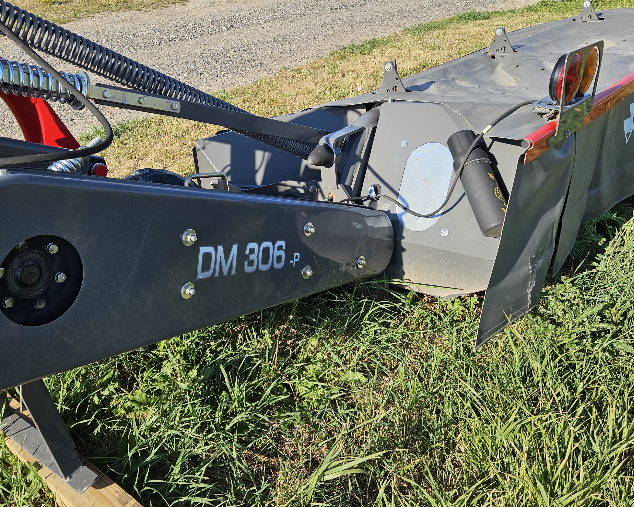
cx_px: 269
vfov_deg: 44.3
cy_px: 202
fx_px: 619
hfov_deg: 54.0
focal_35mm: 33
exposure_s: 1/1279
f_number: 1.8
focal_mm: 5.4
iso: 25
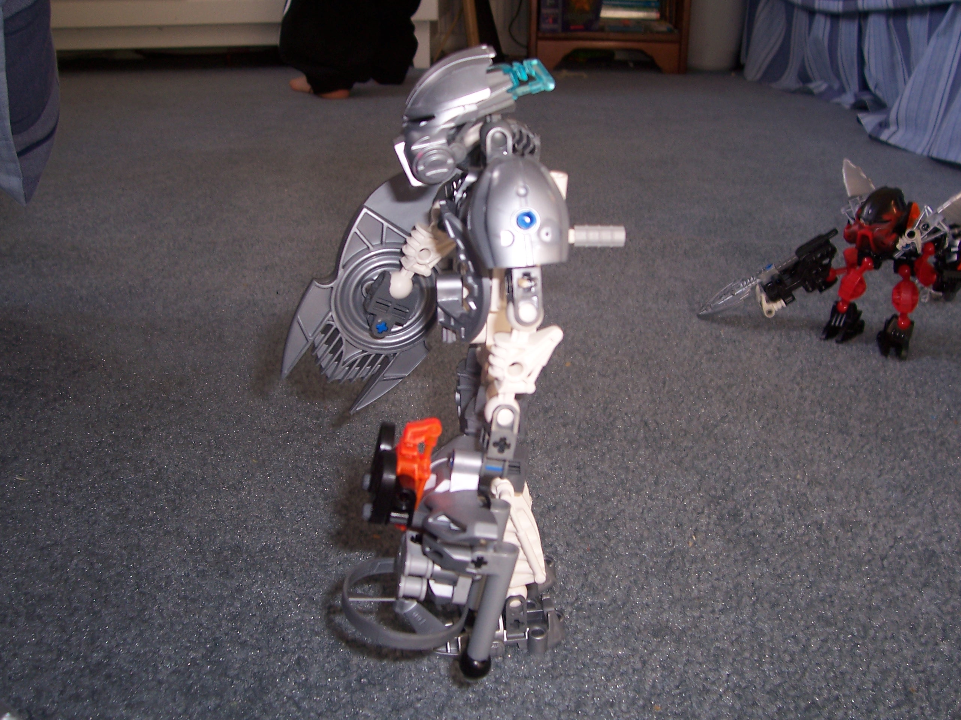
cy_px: 360
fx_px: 944
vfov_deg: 41.8
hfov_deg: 54.0
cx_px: 480
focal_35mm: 34
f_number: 2.7
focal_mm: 5.6
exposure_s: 1/60
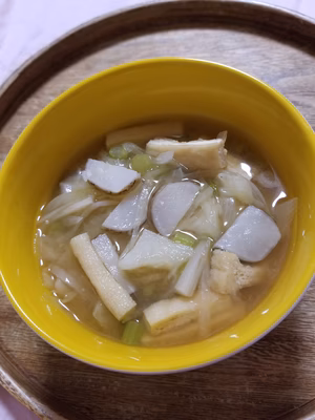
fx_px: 315
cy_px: 210
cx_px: 158
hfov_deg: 53.1
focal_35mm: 26
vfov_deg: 67.3
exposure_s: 1/25
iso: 250
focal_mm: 4.25
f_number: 1.7
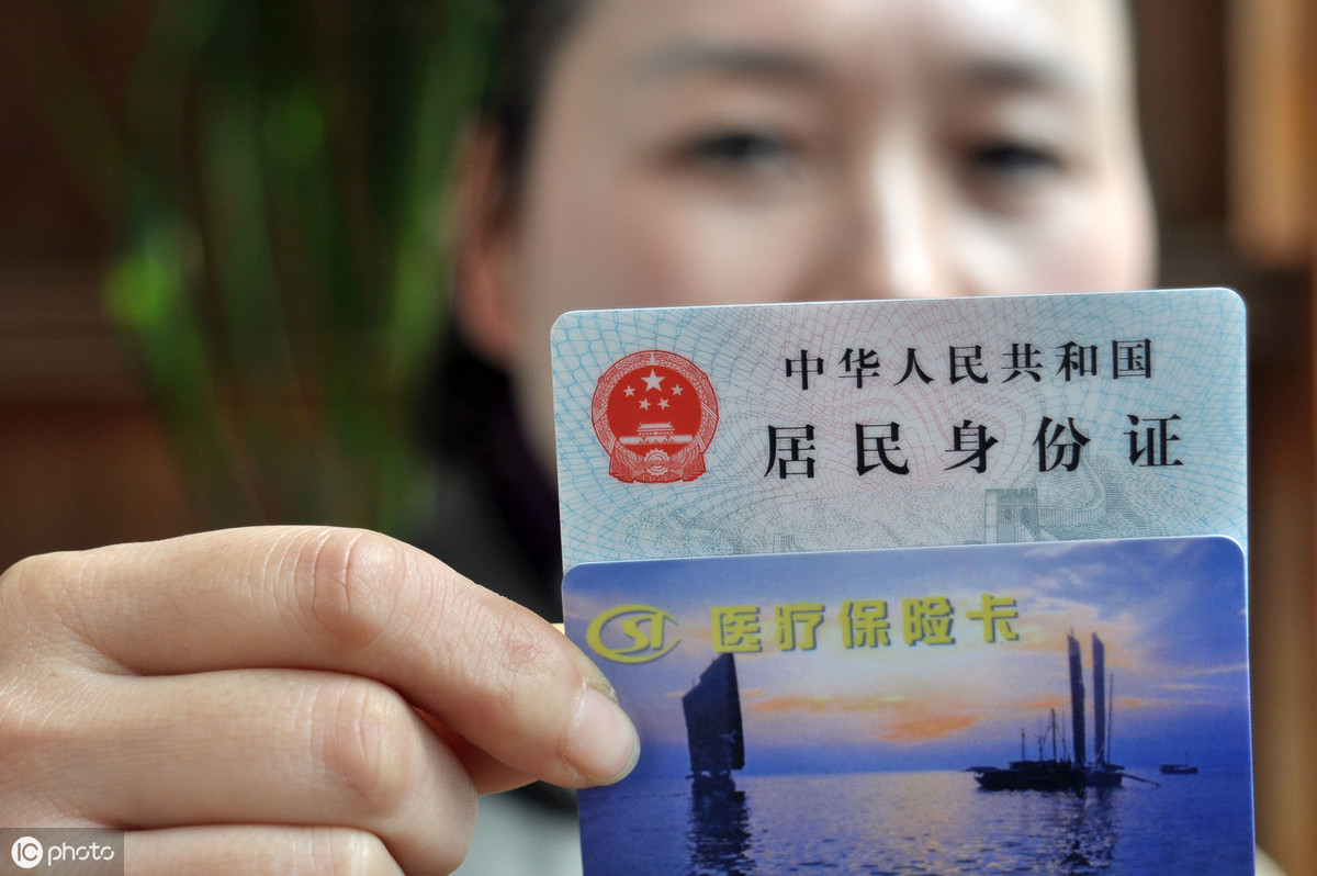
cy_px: 438
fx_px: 3838
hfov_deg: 19.5
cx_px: 658
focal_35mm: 105
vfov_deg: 13.0
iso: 200
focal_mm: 70
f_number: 5.6
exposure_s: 1/80
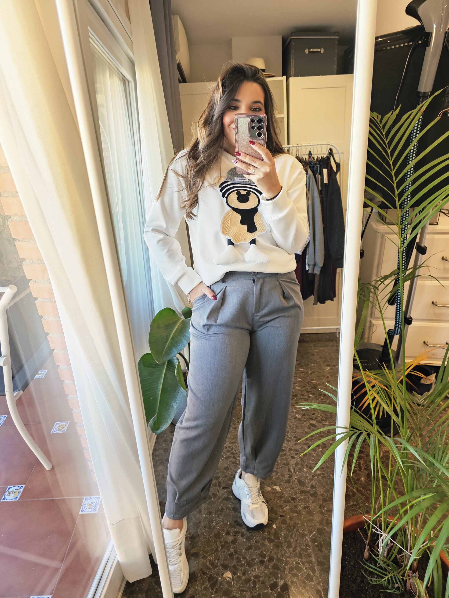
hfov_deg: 58.9
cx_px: 224
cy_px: 299
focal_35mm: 23
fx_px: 398
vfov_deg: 73.9
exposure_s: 1/142
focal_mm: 6.3
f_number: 1.7
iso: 250
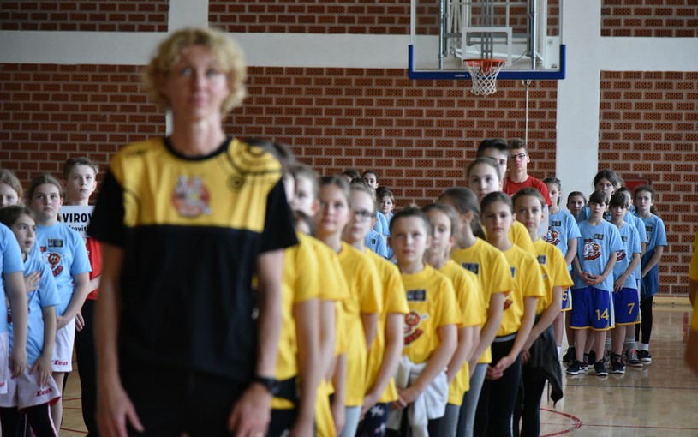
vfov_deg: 10.7
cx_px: 350
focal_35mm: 123
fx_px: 2341
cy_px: 220
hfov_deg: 17.0
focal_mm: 120
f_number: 4
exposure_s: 1/1250
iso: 3200
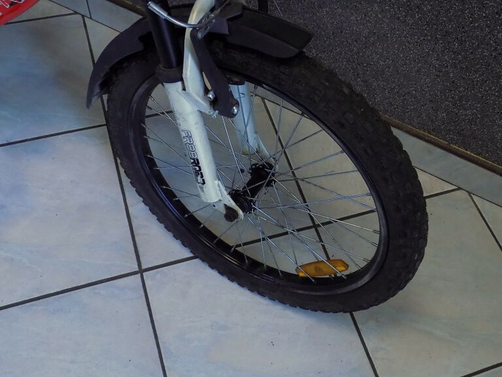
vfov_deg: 41.8
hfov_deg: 53.9
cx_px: 251
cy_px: 188
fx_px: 493
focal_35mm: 34
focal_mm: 6.1
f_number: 3.4
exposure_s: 1/10
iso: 400
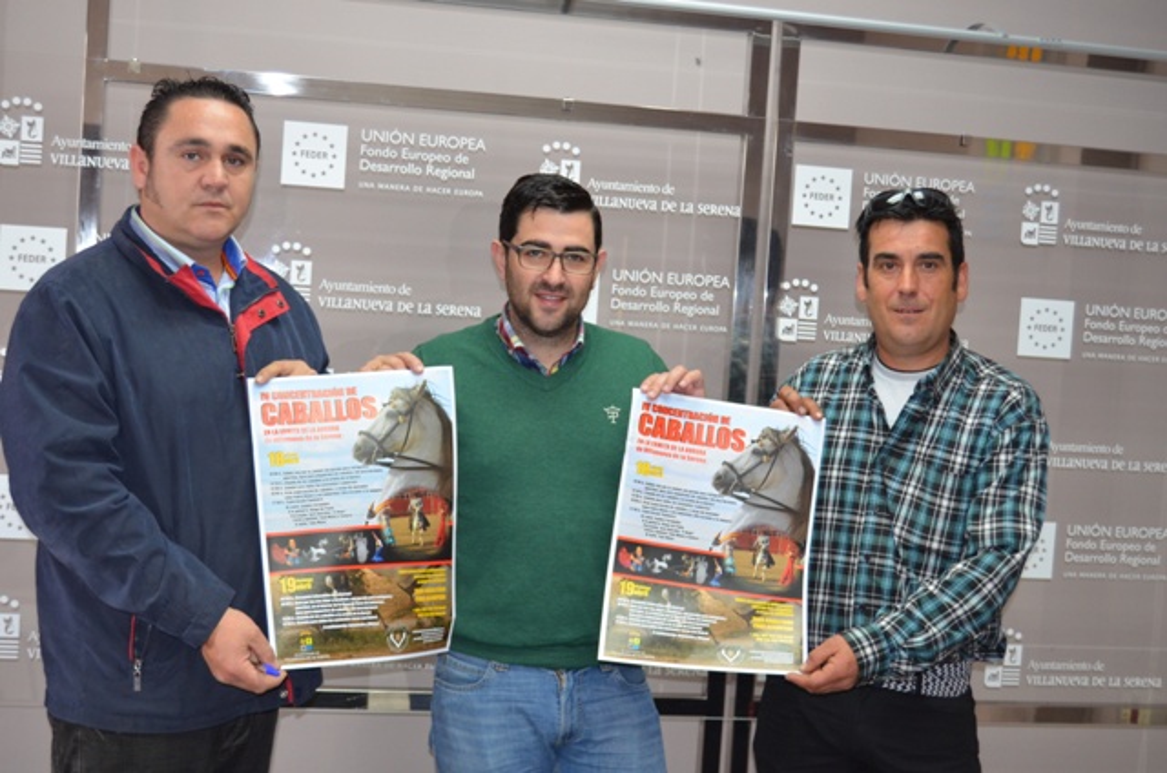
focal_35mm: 52
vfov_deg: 25.6
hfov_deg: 37.9
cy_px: 386
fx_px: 1698
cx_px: 584
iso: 1100
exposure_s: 1/60
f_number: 4.5
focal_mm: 35
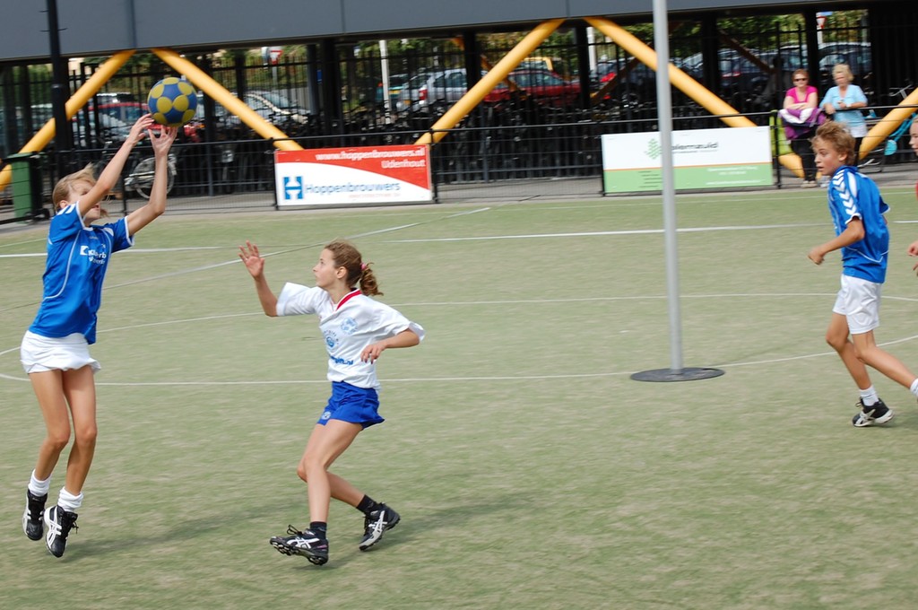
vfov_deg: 16.5
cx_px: 459
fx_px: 2101
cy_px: 305
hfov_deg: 24.6
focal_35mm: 82
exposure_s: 1/250
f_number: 8
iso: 200
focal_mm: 55
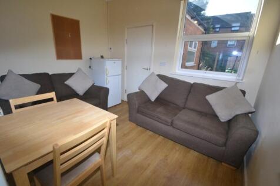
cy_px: 93
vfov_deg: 77.3
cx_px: 140
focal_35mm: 15
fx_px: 117
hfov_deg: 100.4
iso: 1600
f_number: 14
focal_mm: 10
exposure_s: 1/160
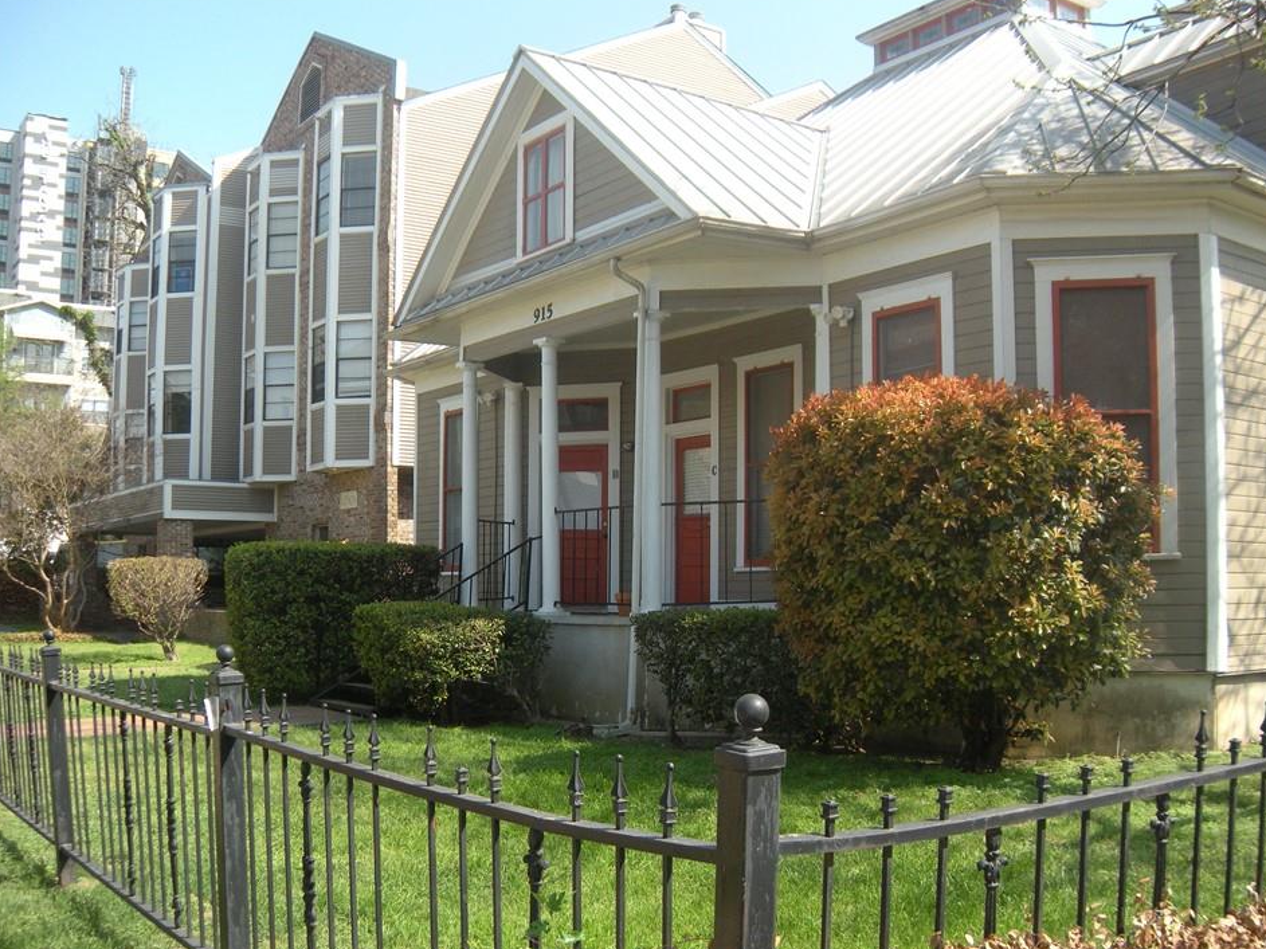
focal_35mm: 38
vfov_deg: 37.7
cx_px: 662
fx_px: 1390
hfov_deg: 49.0
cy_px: 495
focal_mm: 5.9
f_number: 3.8
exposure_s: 1/384
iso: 89
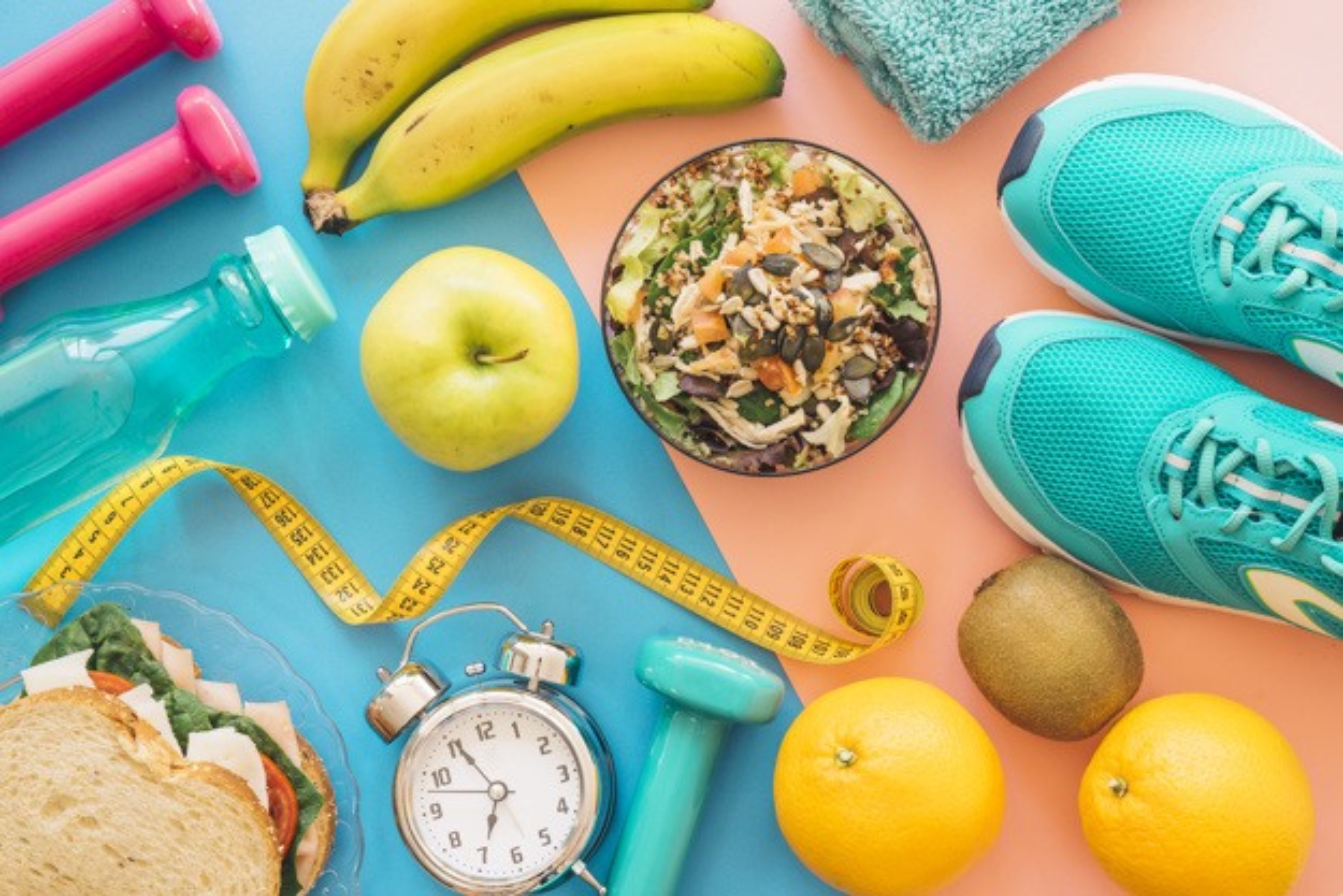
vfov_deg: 21.3
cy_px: 448
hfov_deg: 31.4
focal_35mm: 64
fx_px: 2388
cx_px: 672
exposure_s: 1/15
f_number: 10
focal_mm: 64
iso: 125
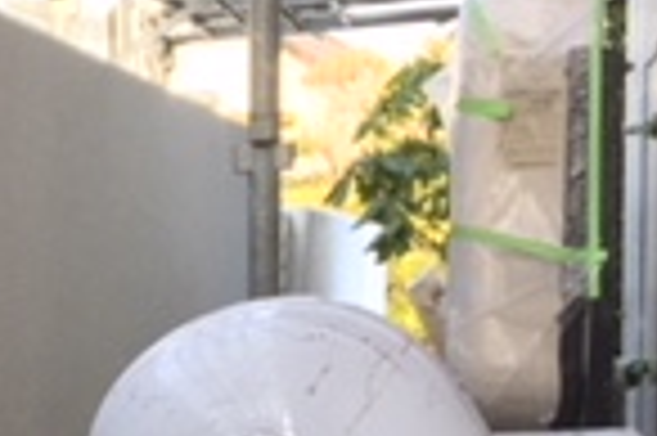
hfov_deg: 14.3
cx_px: -405
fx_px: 2406
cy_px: 733
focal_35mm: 132
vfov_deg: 9.9
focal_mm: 4.15
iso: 32
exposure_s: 1/120
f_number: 2.2
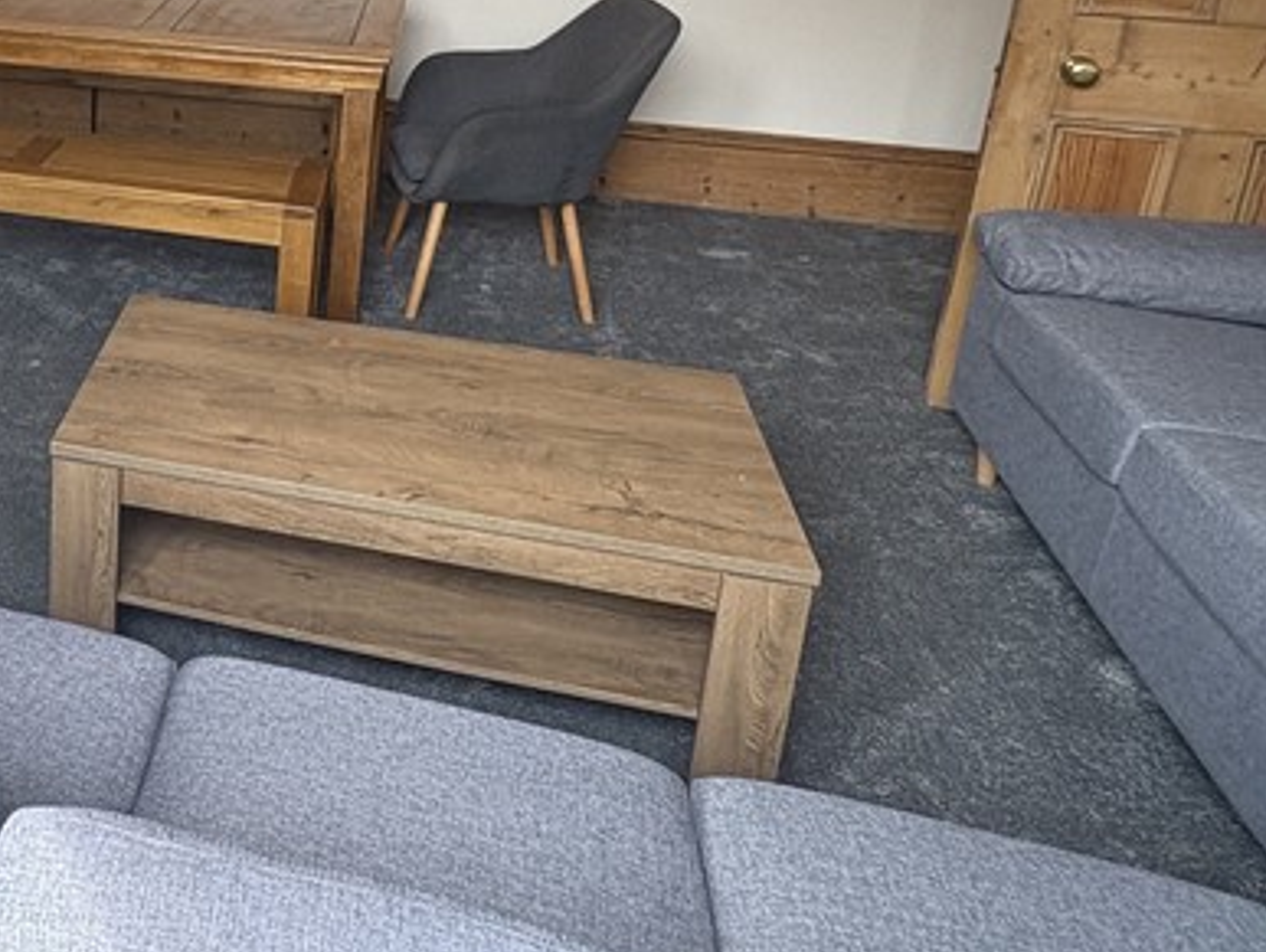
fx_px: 1354
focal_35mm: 37
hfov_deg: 43.3
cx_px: 13
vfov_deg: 36.4
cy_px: 98
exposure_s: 1/110
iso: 100
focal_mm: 2.22
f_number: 2.2
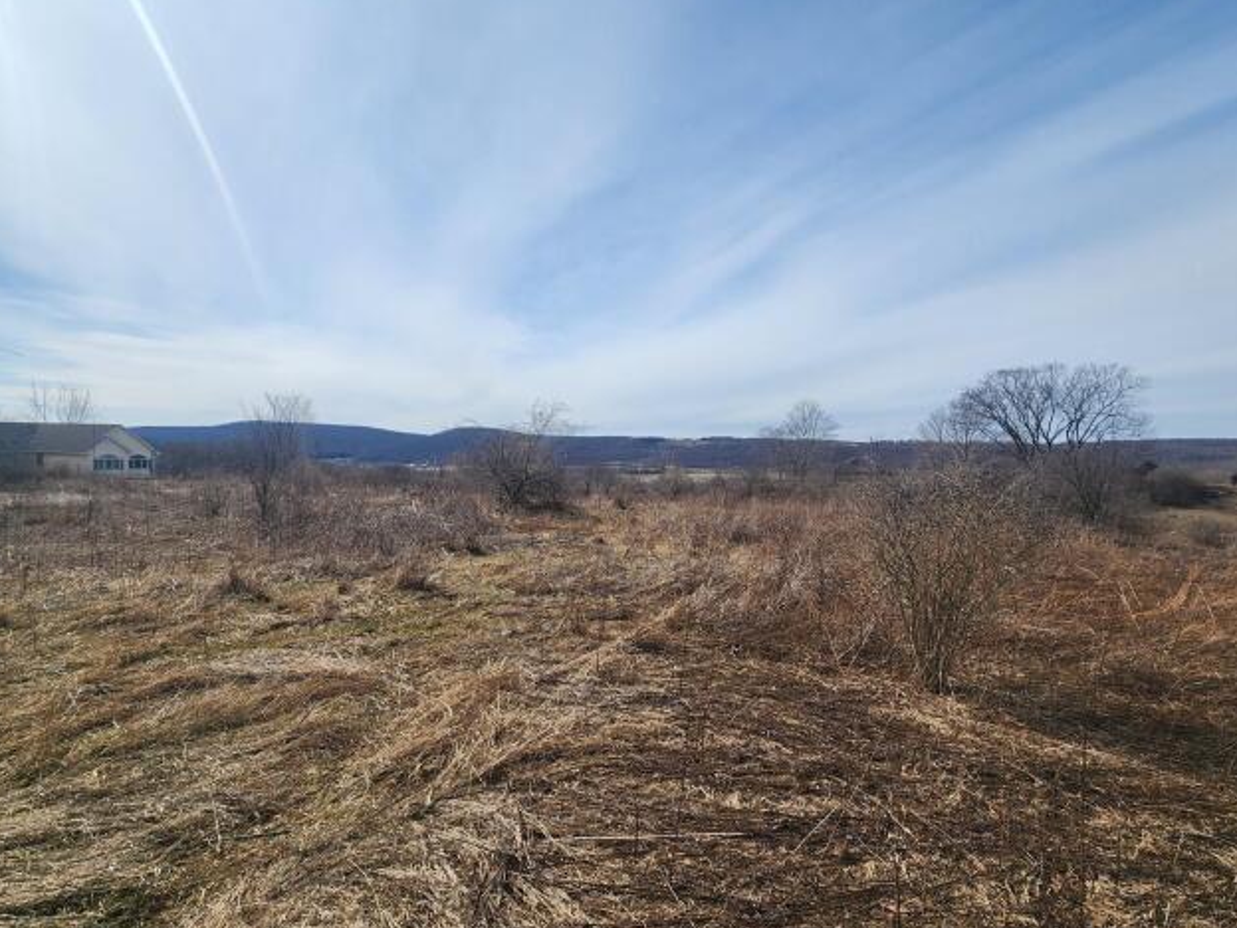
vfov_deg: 81.7
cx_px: 632
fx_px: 536
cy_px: 480
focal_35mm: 15
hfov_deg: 98.2
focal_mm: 2.2
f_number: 2.2
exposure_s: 1/3418
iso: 50
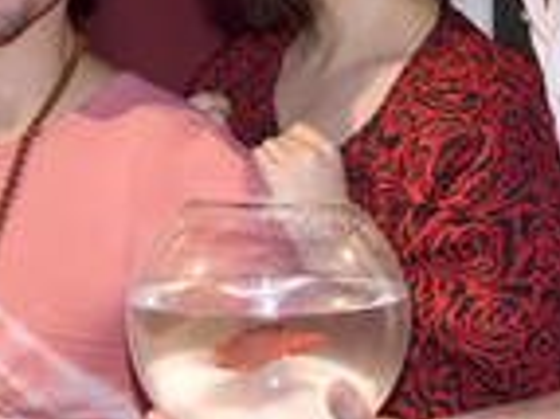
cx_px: 221
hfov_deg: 18.5
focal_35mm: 106
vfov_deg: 13.9
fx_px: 1713
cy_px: 70
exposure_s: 1/60
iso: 800
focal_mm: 35
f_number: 6.3
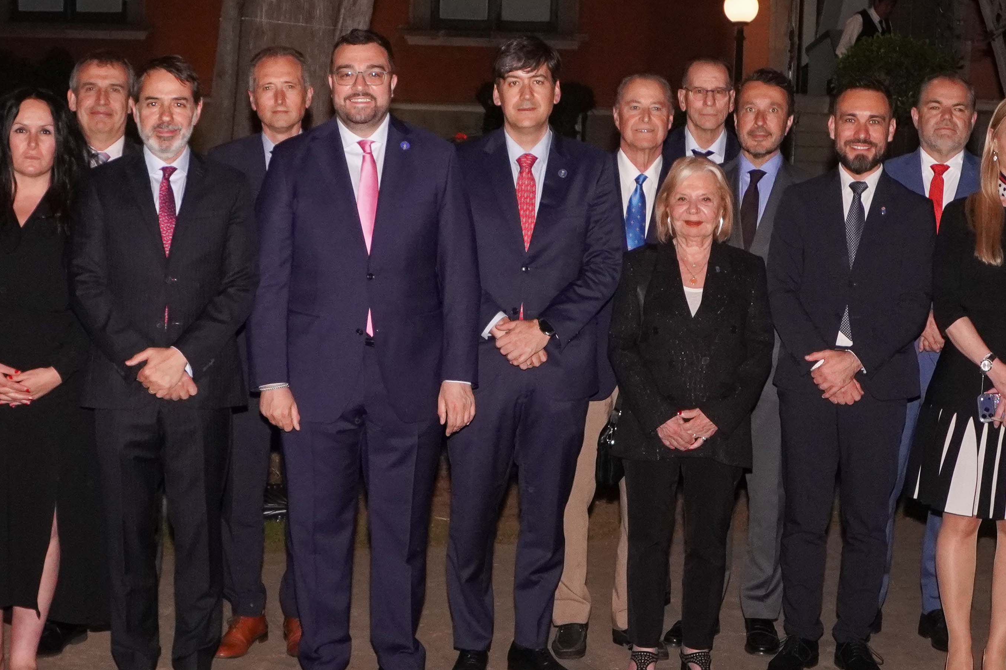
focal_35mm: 59
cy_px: 402
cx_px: 471
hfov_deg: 33.9
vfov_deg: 23.0
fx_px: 1648
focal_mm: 18
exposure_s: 1/125
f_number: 8
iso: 2000
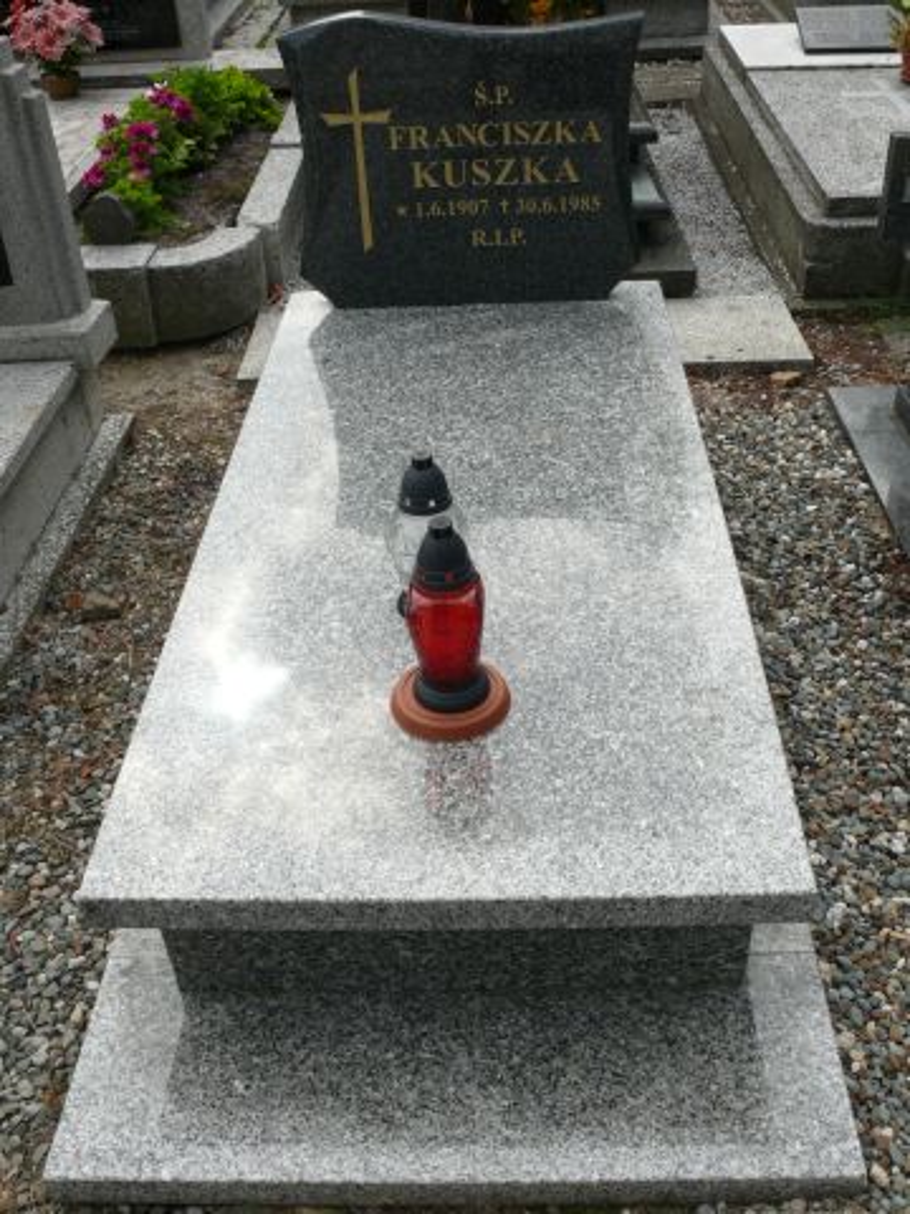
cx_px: 455
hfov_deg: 40.7
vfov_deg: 52.6
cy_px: 607
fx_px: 1227
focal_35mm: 35
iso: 100
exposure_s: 1/250
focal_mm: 7.4
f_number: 5.6
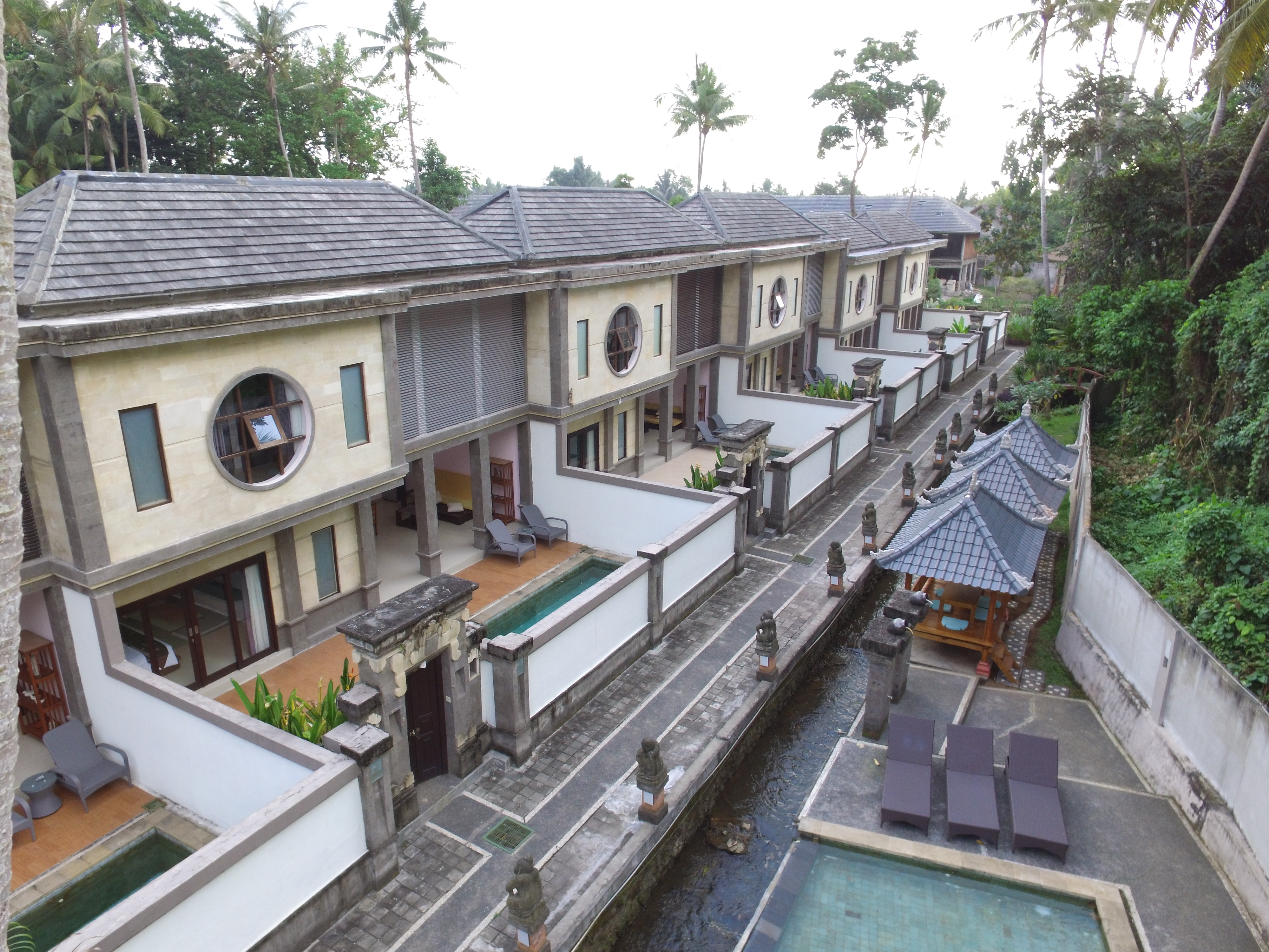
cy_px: 476
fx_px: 733
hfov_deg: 81.7
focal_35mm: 20
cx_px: 634
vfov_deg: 66.0
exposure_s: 1/140
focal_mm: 3.61
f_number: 2.8
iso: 100
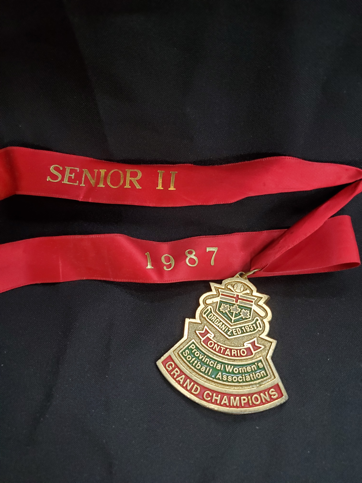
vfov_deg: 67.3
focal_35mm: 26
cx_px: 181
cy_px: 242
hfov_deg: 53.1
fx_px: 363
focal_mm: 4.3
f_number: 1.5
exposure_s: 1/50
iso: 320
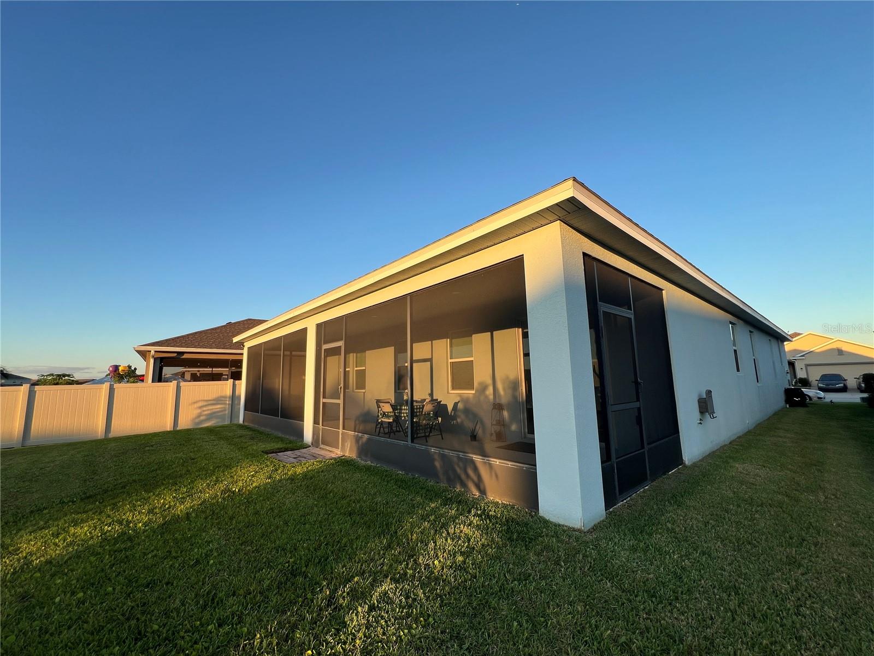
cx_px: 437
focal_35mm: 13
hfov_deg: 106.2
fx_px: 328
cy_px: 328
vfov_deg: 89.9
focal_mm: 1.57
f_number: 1.8
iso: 32
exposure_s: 1/367
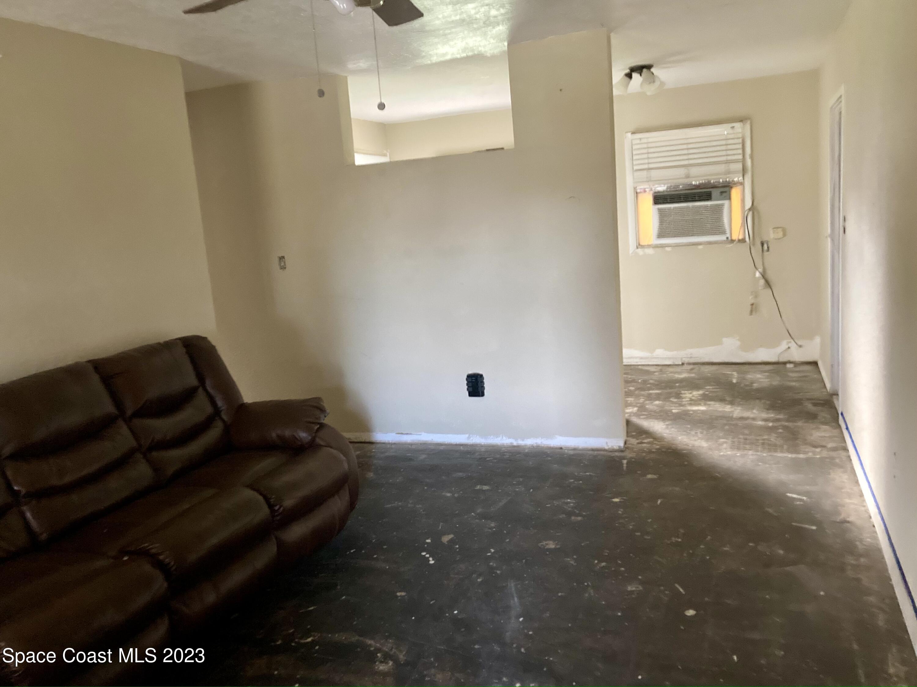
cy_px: 344
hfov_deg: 63.4
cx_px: 458
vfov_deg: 49.7
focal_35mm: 28
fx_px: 742
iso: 500
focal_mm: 3.99
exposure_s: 1/30
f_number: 1.8
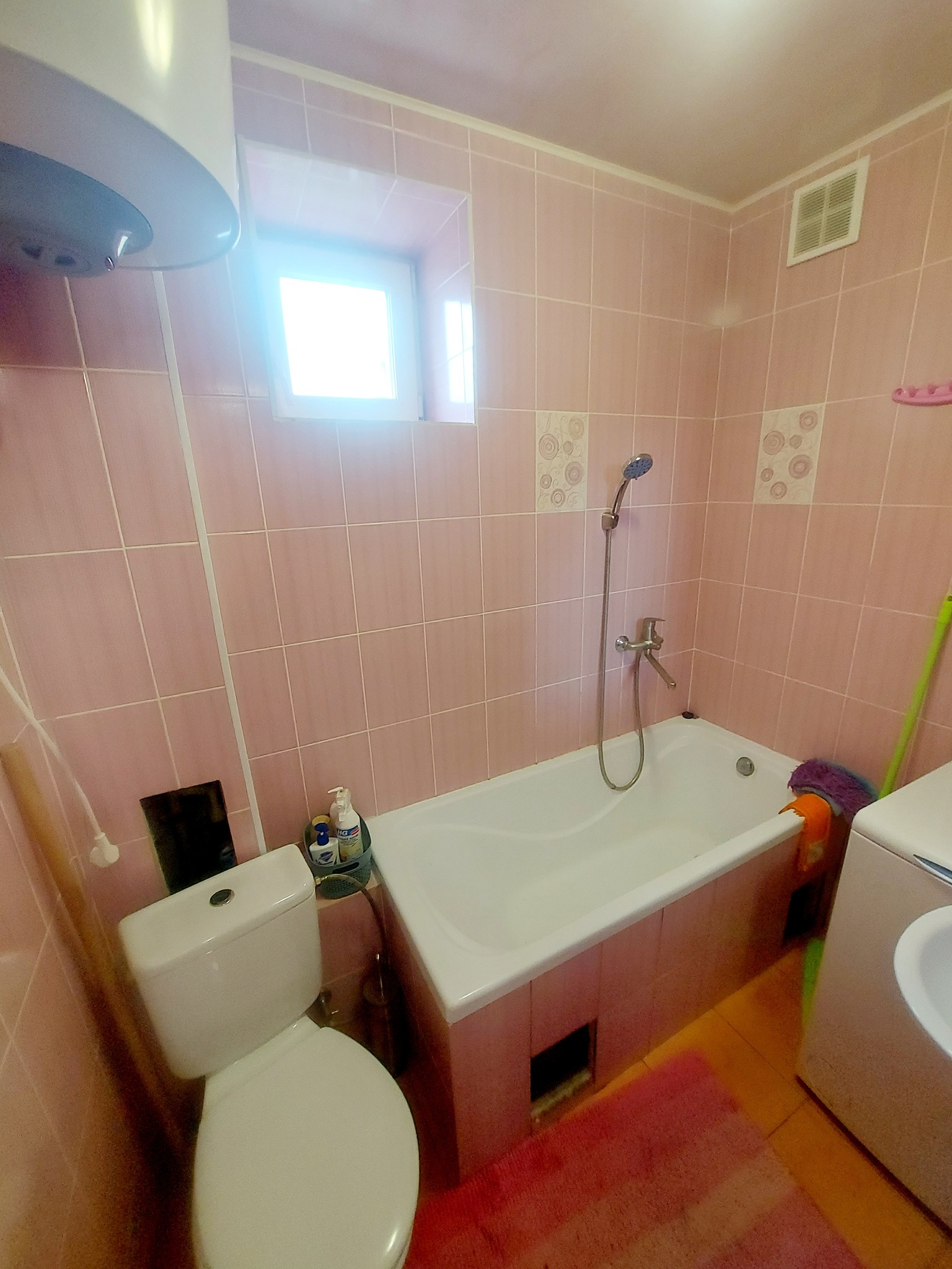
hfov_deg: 89.9
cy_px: 634
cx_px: 476
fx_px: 477
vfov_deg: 106.2
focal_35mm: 13
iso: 320
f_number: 2.2
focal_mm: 1.74
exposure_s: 1/50
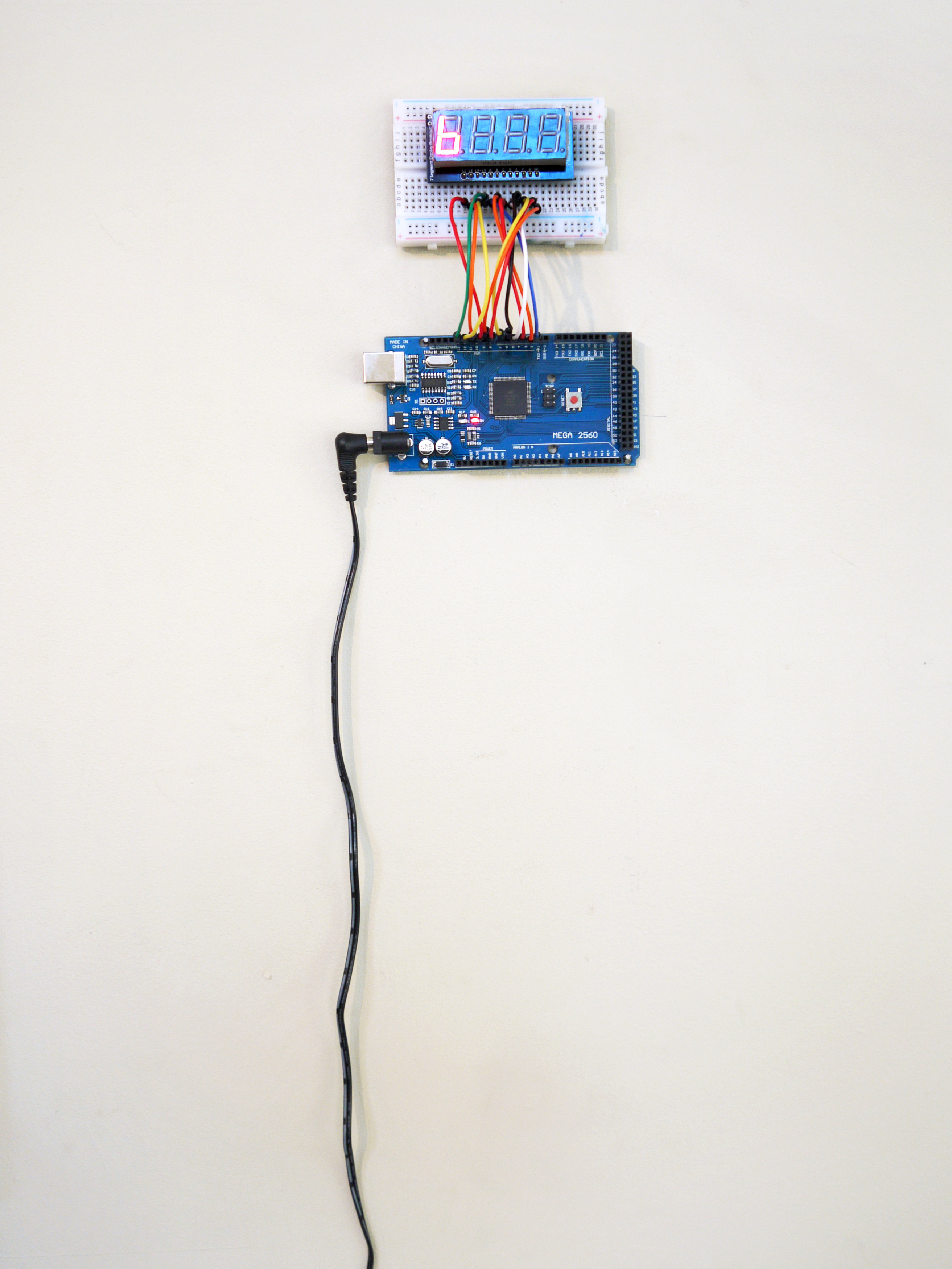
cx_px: 525
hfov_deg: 44.1
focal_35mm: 32
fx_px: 1173
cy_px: 635
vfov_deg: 56.8
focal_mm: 14
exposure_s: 1/80
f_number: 3.5
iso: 100
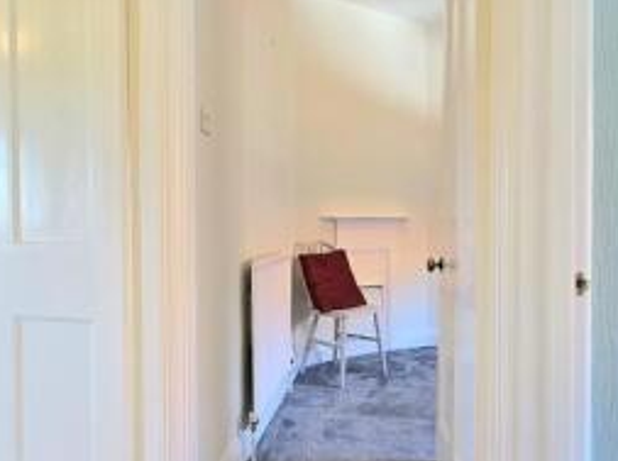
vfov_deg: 46.7
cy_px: 233
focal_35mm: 30
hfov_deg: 60.0
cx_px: 287
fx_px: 535
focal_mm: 2.2
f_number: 2.2
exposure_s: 1/50.3
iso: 125
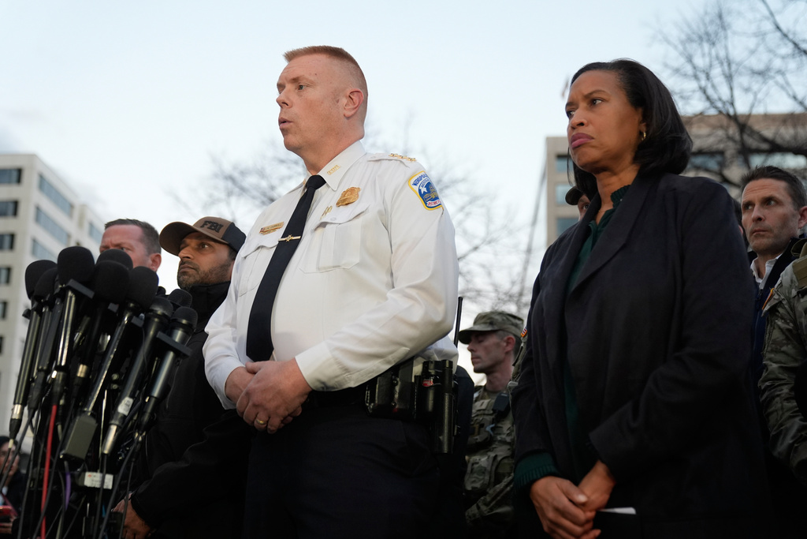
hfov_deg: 44.5
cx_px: 404
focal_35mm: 44
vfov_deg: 30.5
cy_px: 270
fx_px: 986
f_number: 2.8
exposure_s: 1/400
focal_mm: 44
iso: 1600
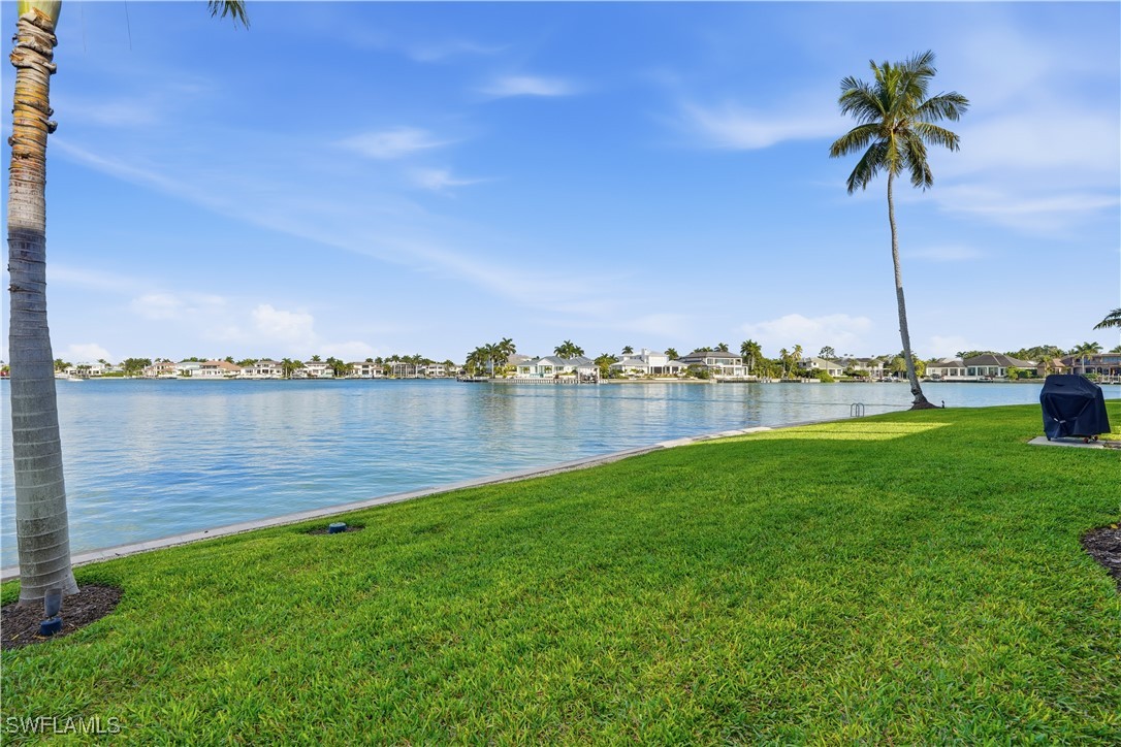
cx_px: 560
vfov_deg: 73.7
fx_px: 498
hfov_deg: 96.7
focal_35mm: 16
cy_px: 374
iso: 400
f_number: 9
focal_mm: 16
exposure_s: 1/8000
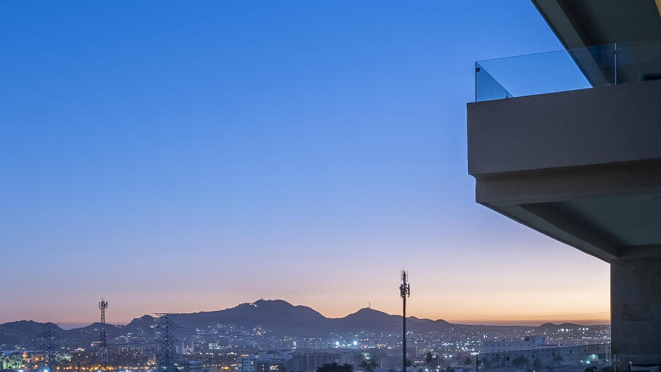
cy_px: 326
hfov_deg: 42.1
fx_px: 859
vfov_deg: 23.8
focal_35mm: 49
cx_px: 360
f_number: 8
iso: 100
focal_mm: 14
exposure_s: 1/4
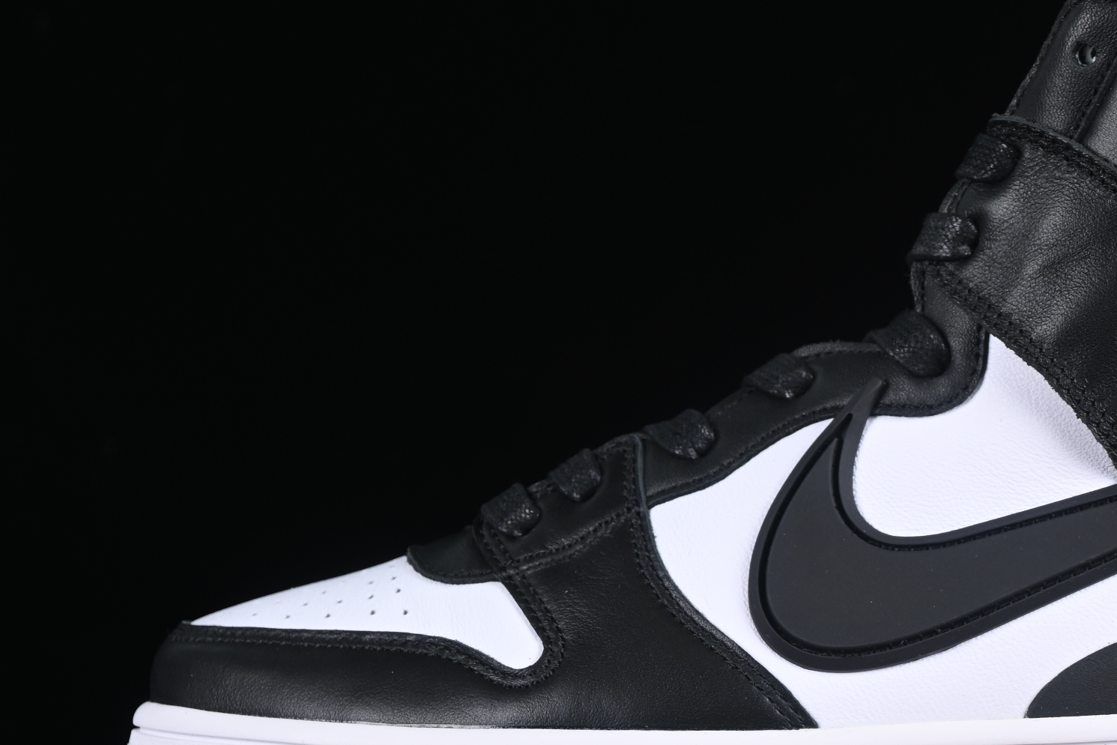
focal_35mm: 140
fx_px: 4344
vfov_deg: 9.8
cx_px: 872
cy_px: 433
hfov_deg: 14.6
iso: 160
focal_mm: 50
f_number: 6.3
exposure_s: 1/60
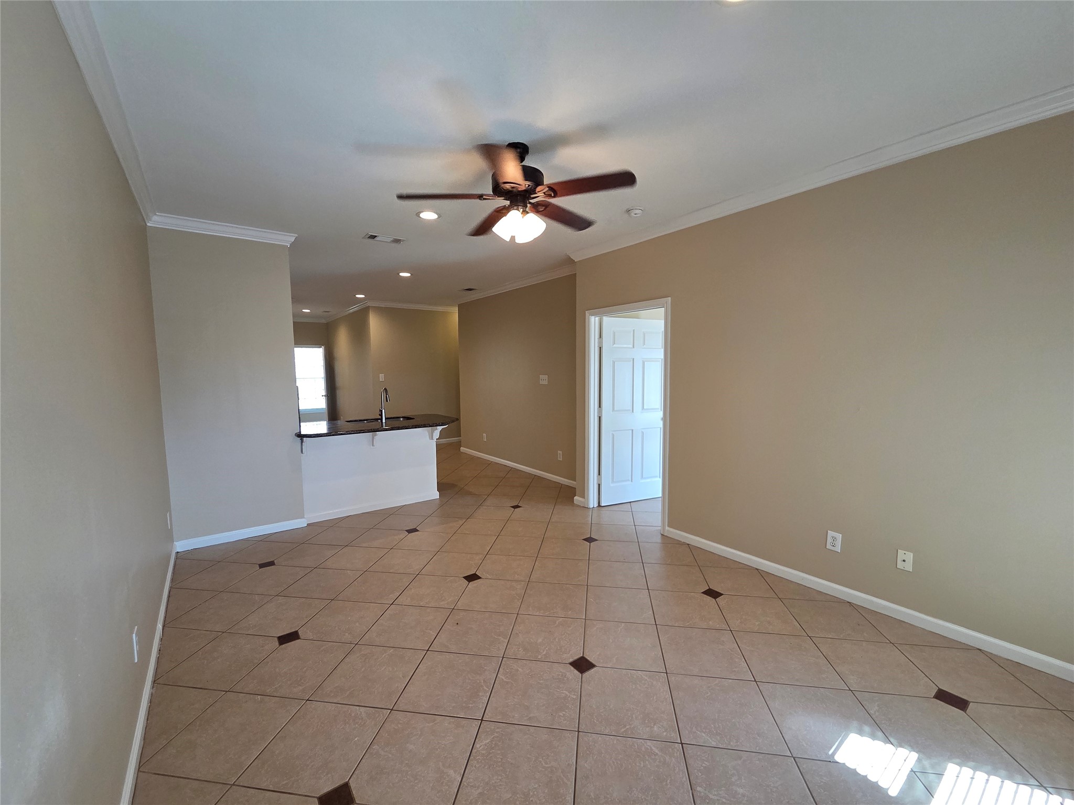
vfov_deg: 89.9
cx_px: 537
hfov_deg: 106.2
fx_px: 403
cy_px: 402
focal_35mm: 13
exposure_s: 1/120
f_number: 2.2
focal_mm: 2.2
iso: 200
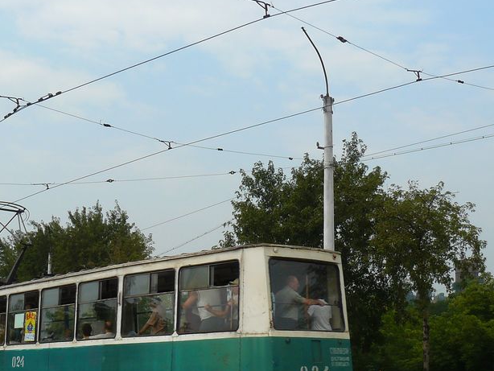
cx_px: 179
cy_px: 214
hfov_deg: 32.0
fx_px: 857
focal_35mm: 60
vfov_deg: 24.4
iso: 100
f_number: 5.6
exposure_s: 1/400
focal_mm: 6
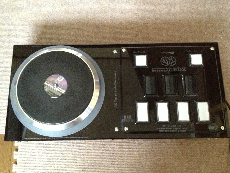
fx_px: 246
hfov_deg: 50.1
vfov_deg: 38.7
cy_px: 85
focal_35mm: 37
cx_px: 115
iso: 800
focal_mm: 4.28
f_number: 2.4
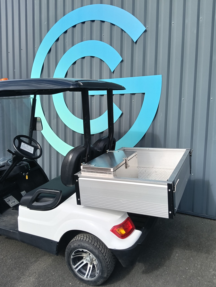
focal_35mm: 27
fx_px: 224
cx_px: 108
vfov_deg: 65.2
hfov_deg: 51.5
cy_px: 144
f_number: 1.8
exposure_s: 1/439
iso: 50
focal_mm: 3.98
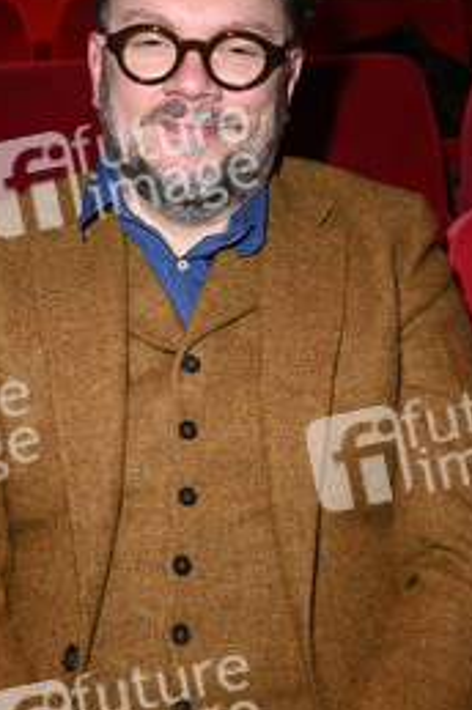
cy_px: 310
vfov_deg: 29.7
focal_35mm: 68
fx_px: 1341
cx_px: 198
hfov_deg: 19.9
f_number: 5.6
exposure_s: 1/125
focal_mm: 44
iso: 5000
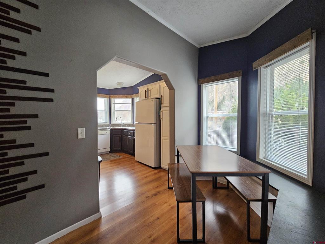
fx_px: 122
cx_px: 162
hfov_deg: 106.2
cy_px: 122
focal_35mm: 13
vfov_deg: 89.9
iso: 400
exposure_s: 1/77.4
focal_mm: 2.2
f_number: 2.2
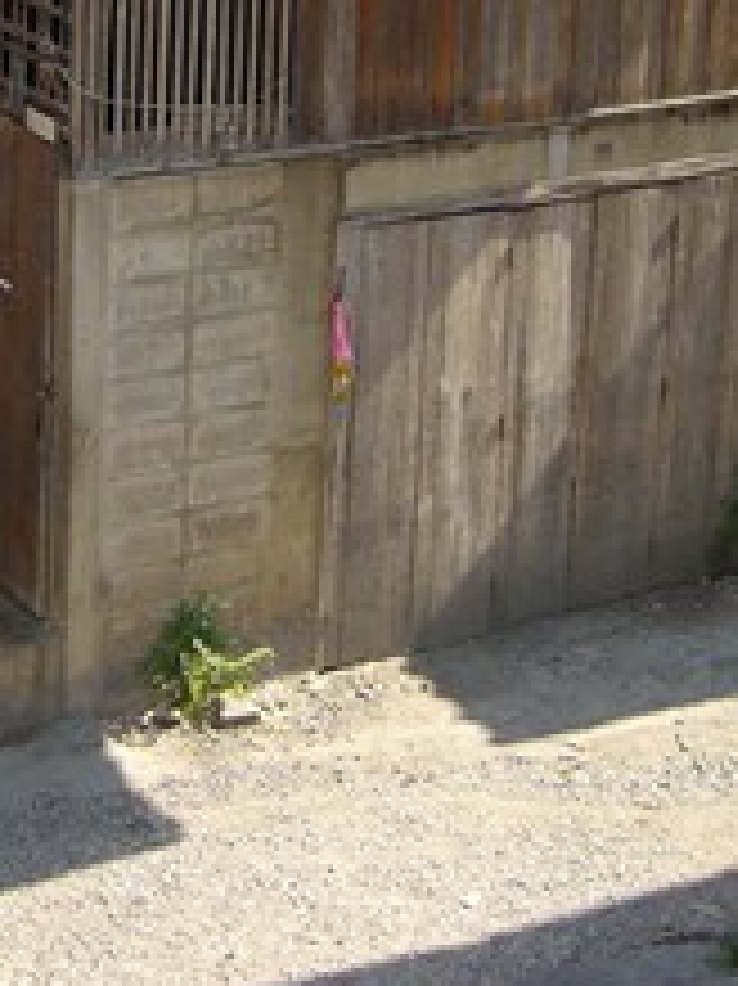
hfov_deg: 15.4
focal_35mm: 96
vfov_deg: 20.1
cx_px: 292
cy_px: 122
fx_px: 2732
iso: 80
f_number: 2.8
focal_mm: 5.8
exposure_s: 1/320
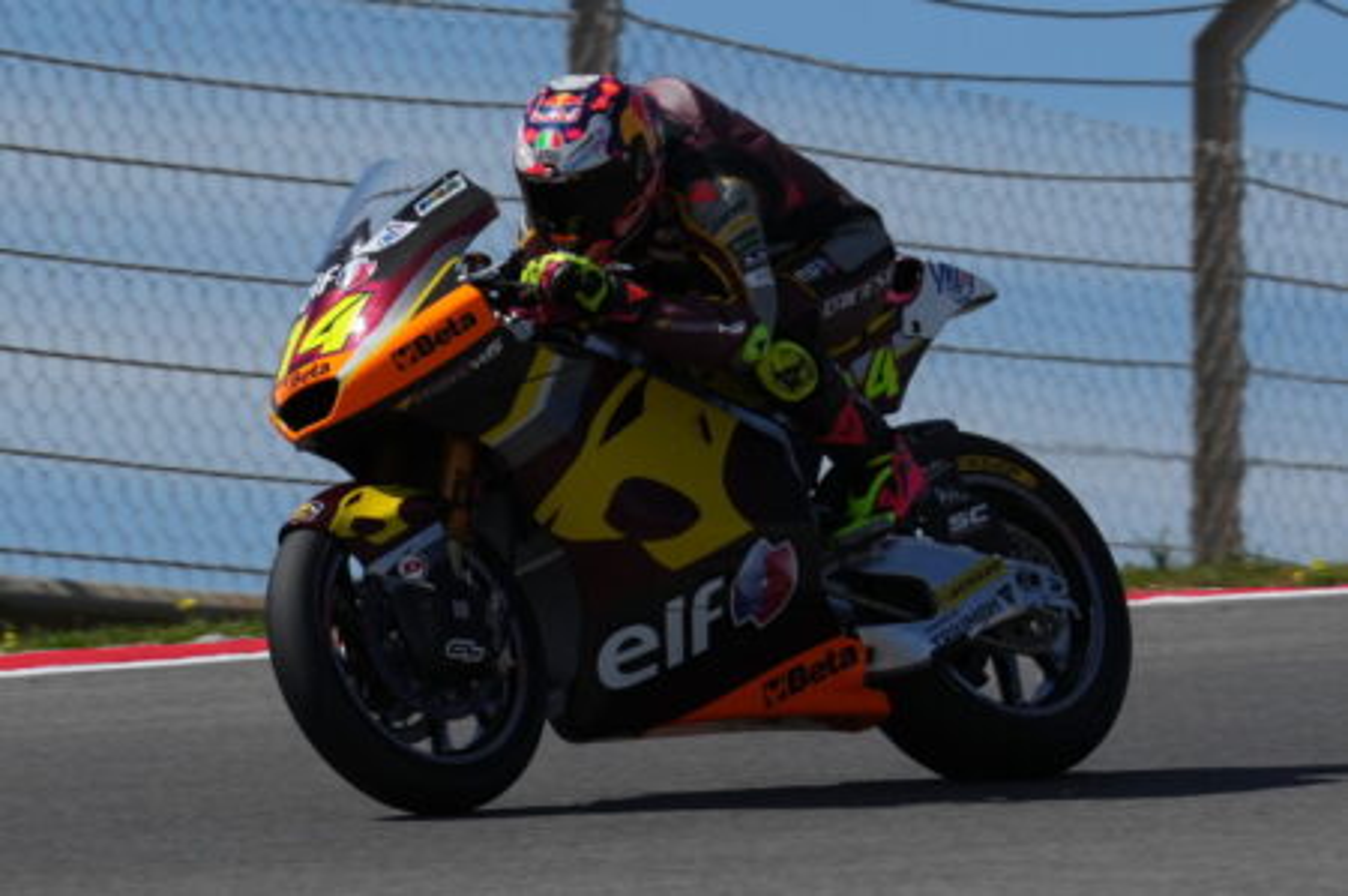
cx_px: 674
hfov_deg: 6.4
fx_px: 12006
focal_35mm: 321
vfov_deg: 4.3
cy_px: 448
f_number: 8
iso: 400
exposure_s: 1/2500
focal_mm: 321
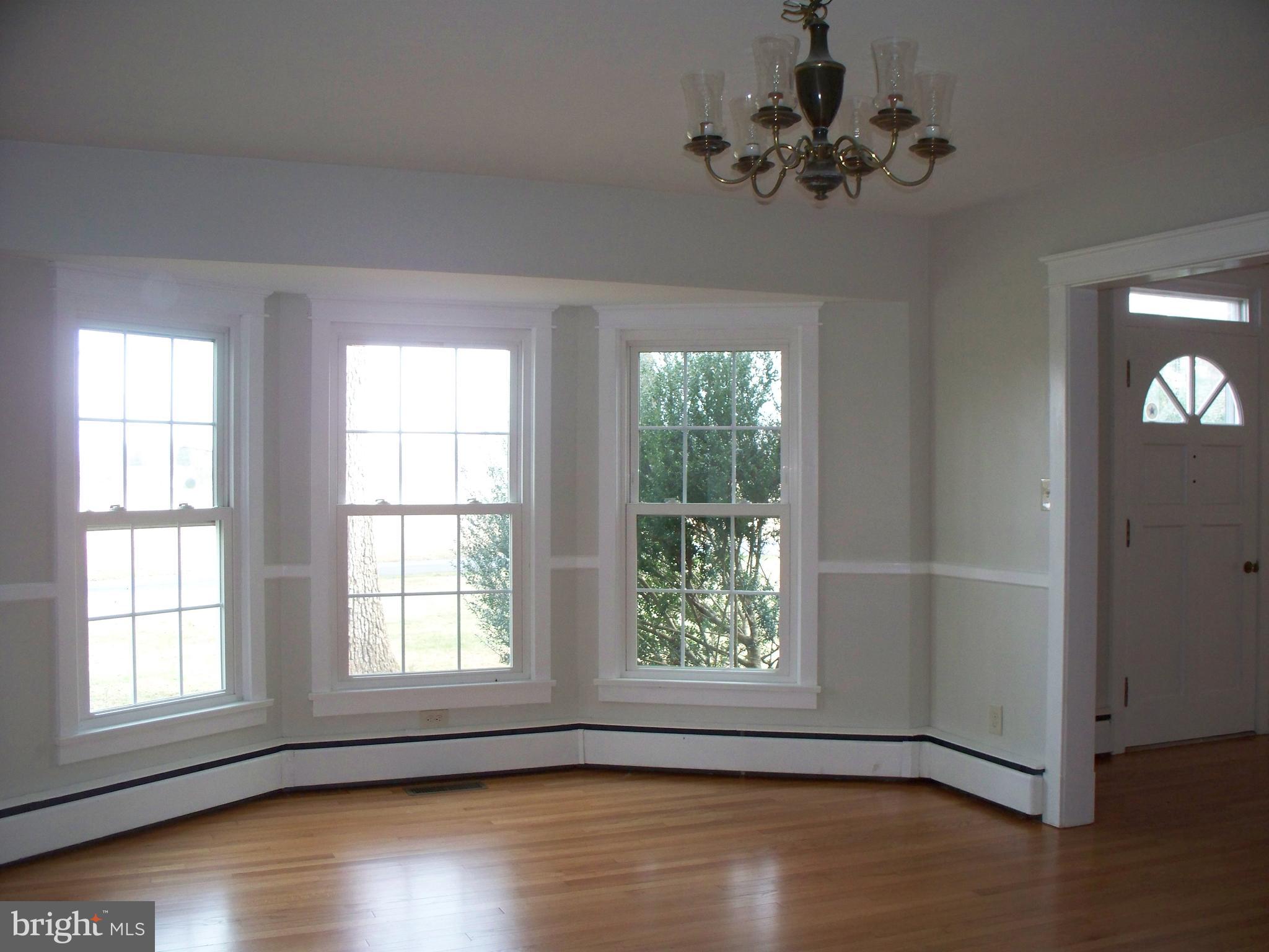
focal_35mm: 36
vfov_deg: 39.7
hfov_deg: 51.4
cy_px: 476
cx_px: 634
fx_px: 1320
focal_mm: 7.54
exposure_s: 1/60
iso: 200
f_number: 2.8
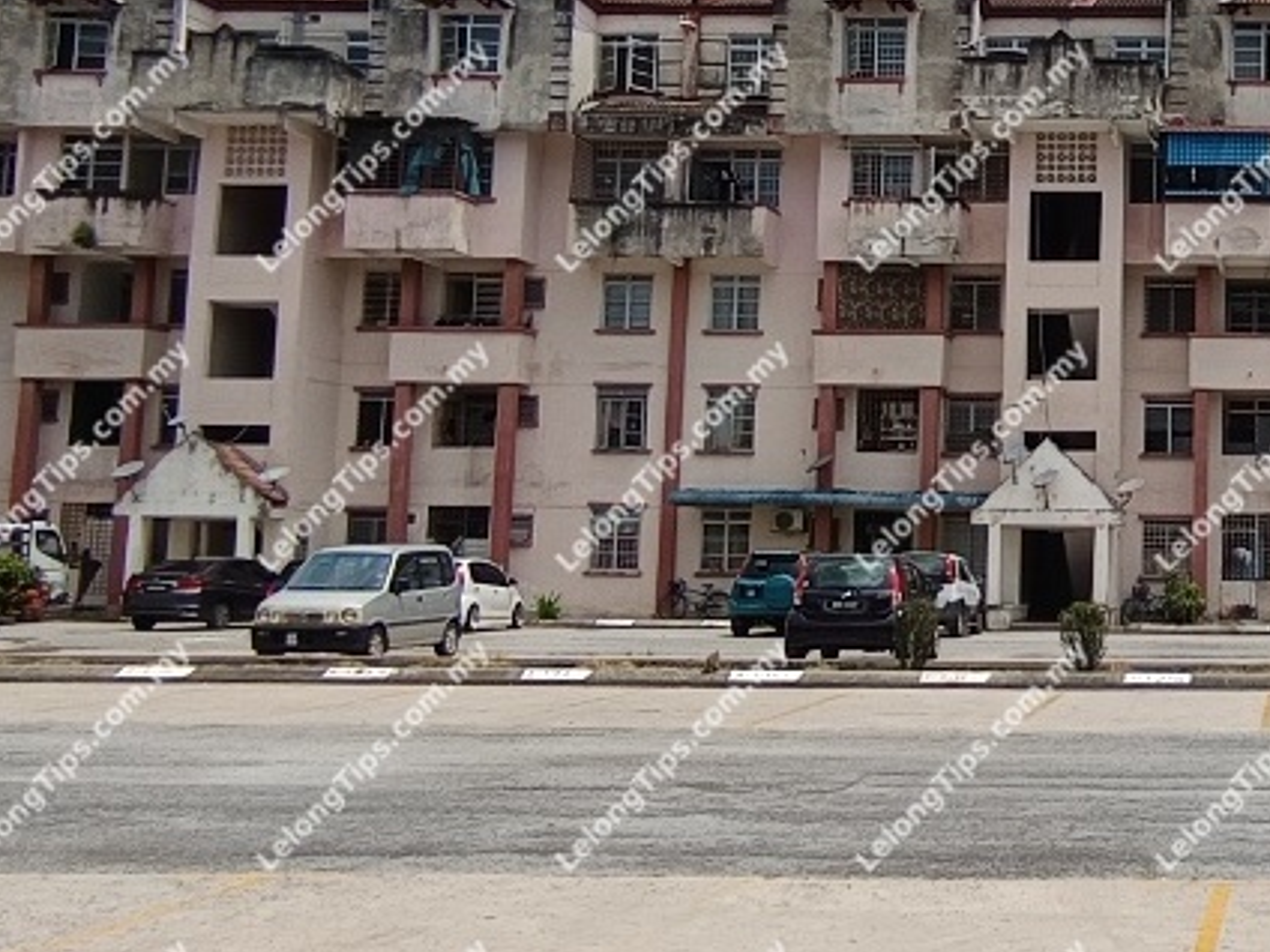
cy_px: 150
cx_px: 1312
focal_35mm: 35
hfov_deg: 43.7
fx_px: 1284
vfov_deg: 38.7
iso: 50
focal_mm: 1.65
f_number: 2.2
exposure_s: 1/1531
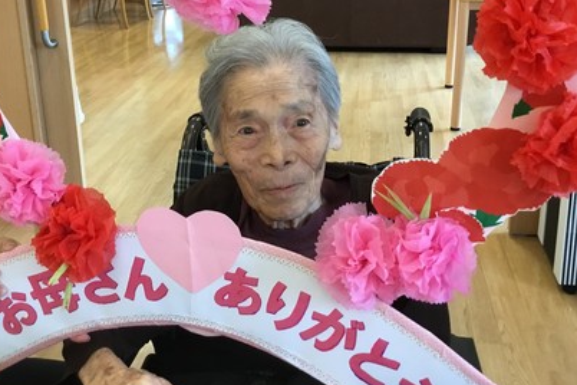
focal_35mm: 44
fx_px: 705
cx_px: 259
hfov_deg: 44.4
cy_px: 101
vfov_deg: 30.1
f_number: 2.4
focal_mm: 3.3
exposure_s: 1/30
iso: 50
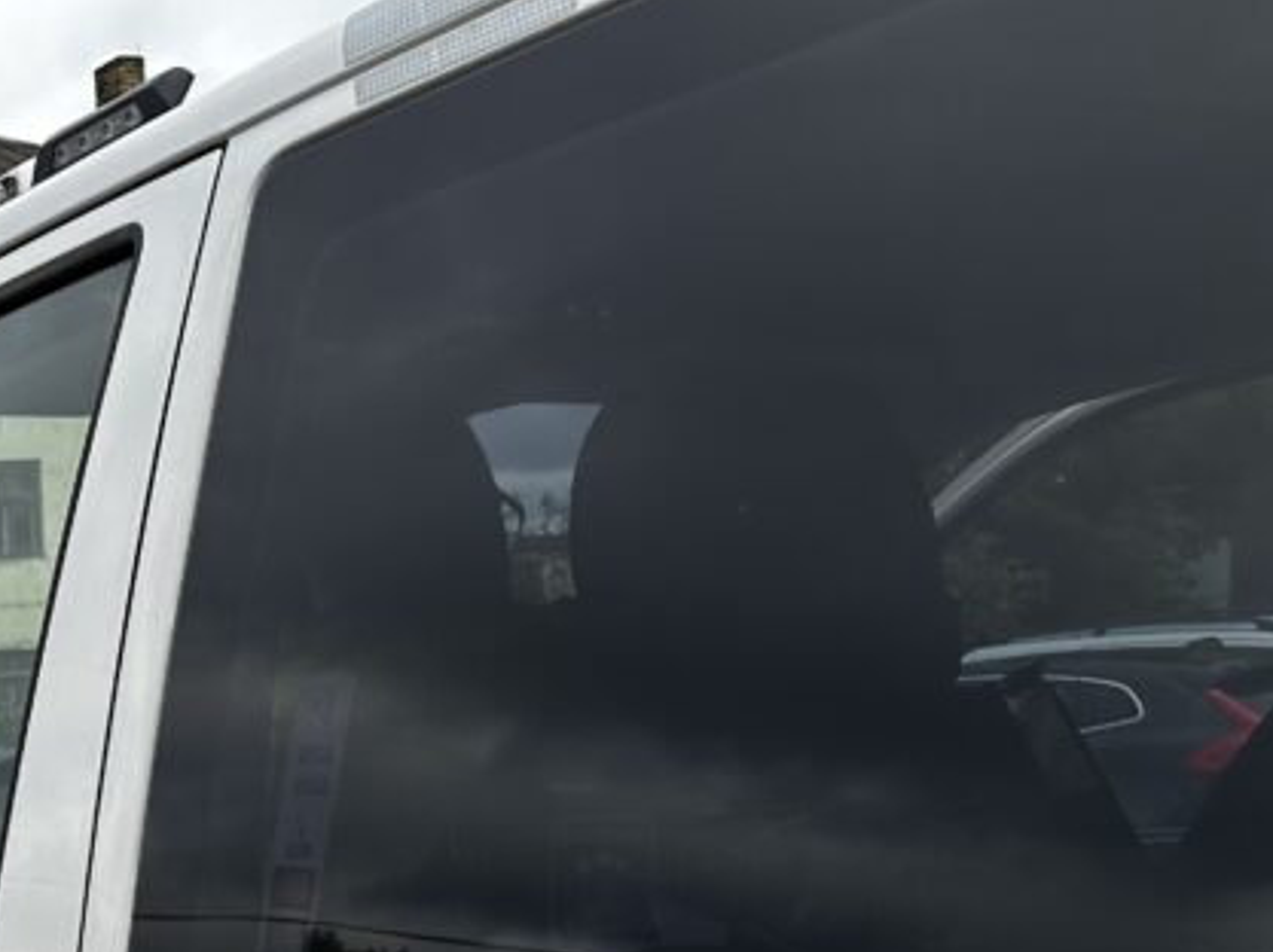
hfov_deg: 28.4
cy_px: 1092
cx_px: -263
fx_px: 2168
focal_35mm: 59
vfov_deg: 23.0
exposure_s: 1/1916
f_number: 1.78
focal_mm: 6.86
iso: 80
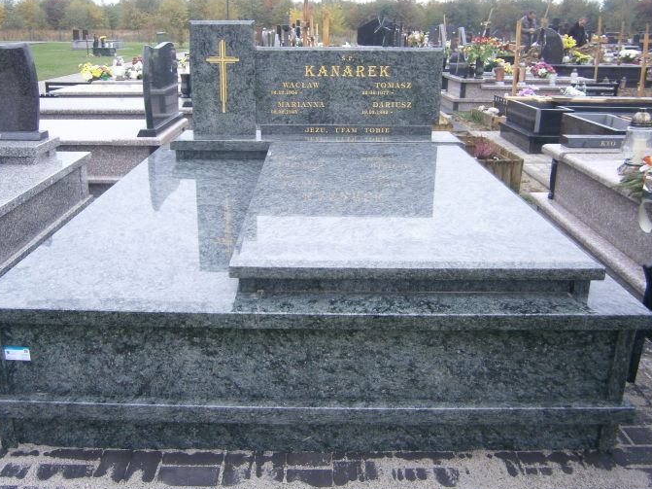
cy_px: 217
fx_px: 584
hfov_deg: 58.3
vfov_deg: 45.4
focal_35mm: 31
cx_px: 303
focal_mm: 4.7
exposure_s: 1/30
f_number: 2.8
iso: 80
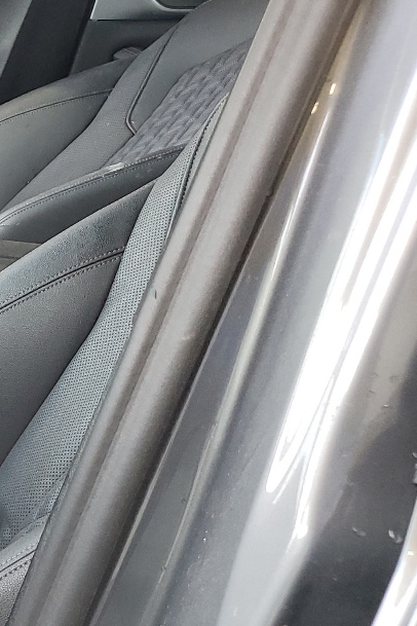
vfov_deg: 28.5
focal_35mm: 71
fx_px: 1234
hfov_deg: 15.6
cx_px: -392
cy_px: 314
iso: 78
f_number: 1.5
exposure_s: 1/120
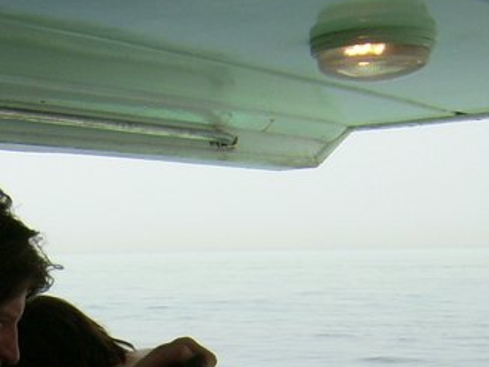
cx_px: 25
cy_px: 502
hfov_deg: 17.7
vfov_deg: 13.0
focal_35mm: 109
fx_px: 1540
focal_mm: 5.95
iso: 50
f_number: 5.8
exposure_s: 1/385
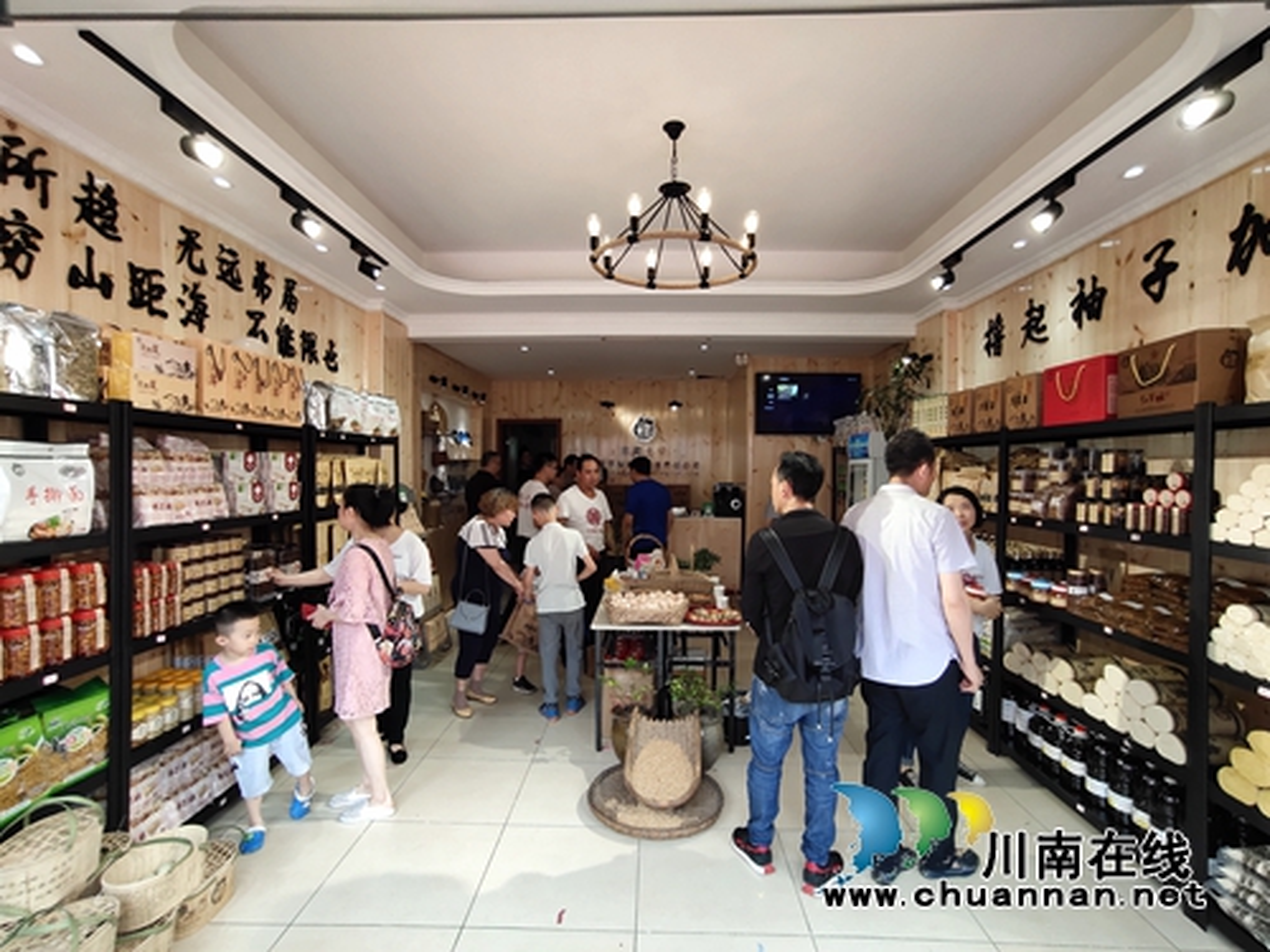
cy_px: 476
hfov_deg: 94.5
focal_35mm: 16
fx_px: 587
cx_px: 635
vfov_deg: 78.1
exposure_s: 1/100
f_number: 2.2
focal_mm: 2.15
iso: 169
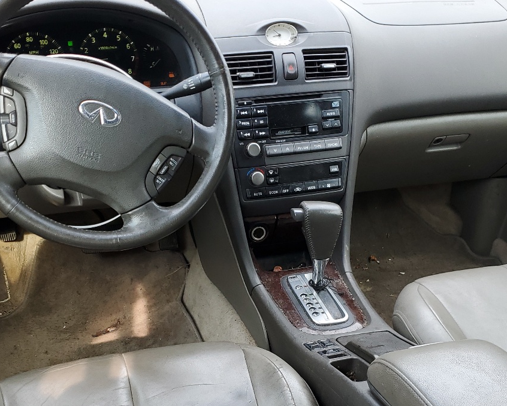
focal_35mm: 48
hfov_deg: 38.8
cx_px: 238
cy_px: 311
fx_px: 720
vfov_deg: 30.8
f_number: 1.5
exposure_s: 1/167
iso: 50
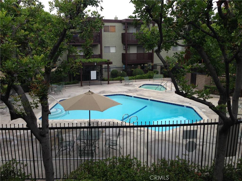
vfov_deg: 42.9
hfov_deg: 55.4
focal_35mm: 33
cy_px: 90
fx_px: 231
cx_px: 121
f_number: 2.4
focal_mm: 4.13
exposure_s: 1/120
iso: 64
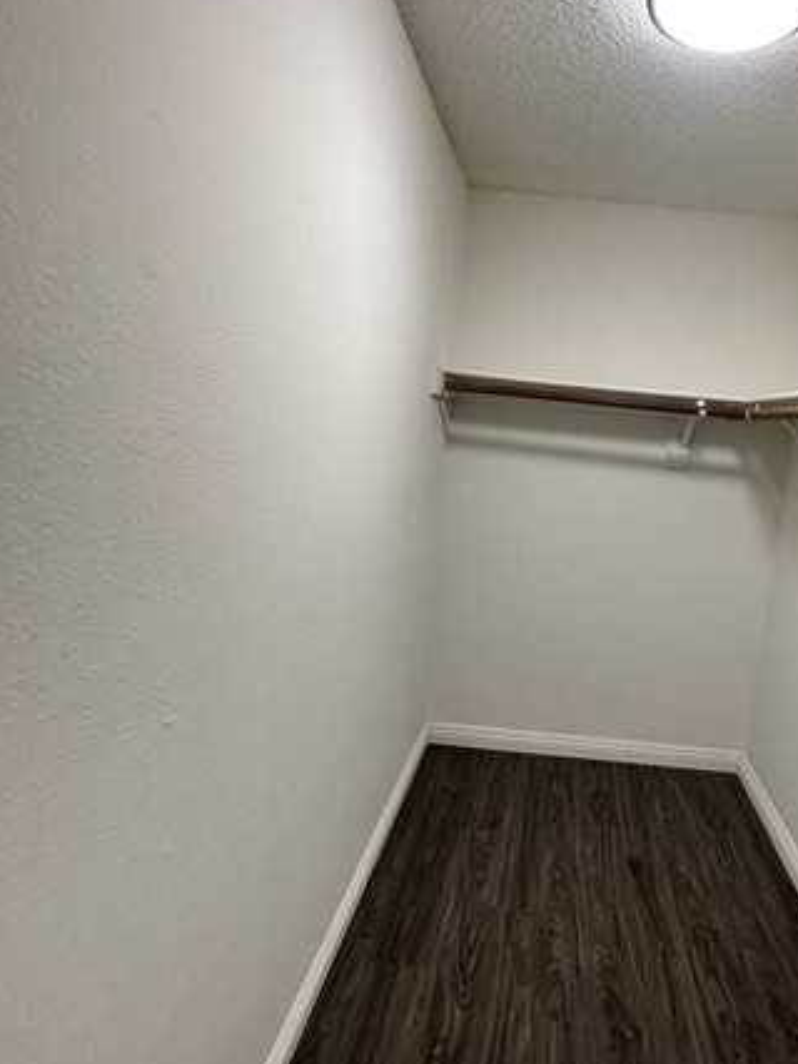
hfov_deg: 61.3
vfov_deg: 79.0
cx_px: 556
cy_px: 523
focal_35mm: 21
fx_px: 646
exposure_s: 1/120
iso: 200
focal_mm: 2.22
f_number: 2.2
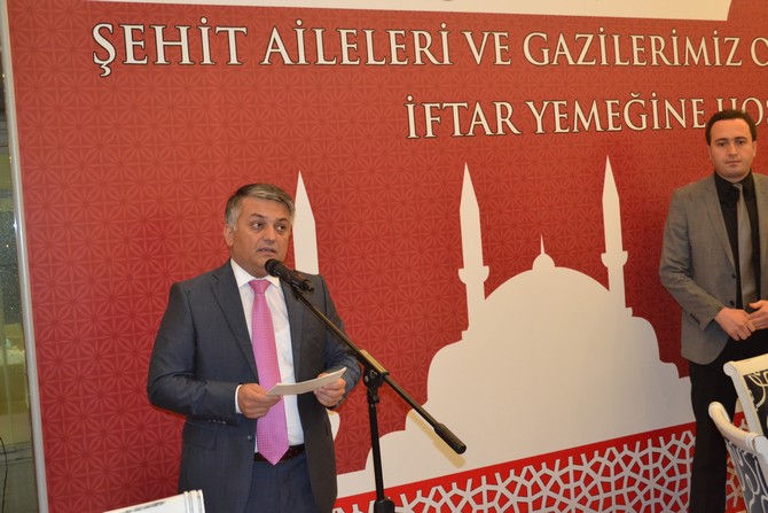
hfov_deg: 41.1
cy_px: 256
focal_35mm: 48
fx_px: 1024
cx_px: 384
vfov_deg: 28.1
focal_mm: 32
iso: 2500
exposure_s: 1/60
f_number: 4.8
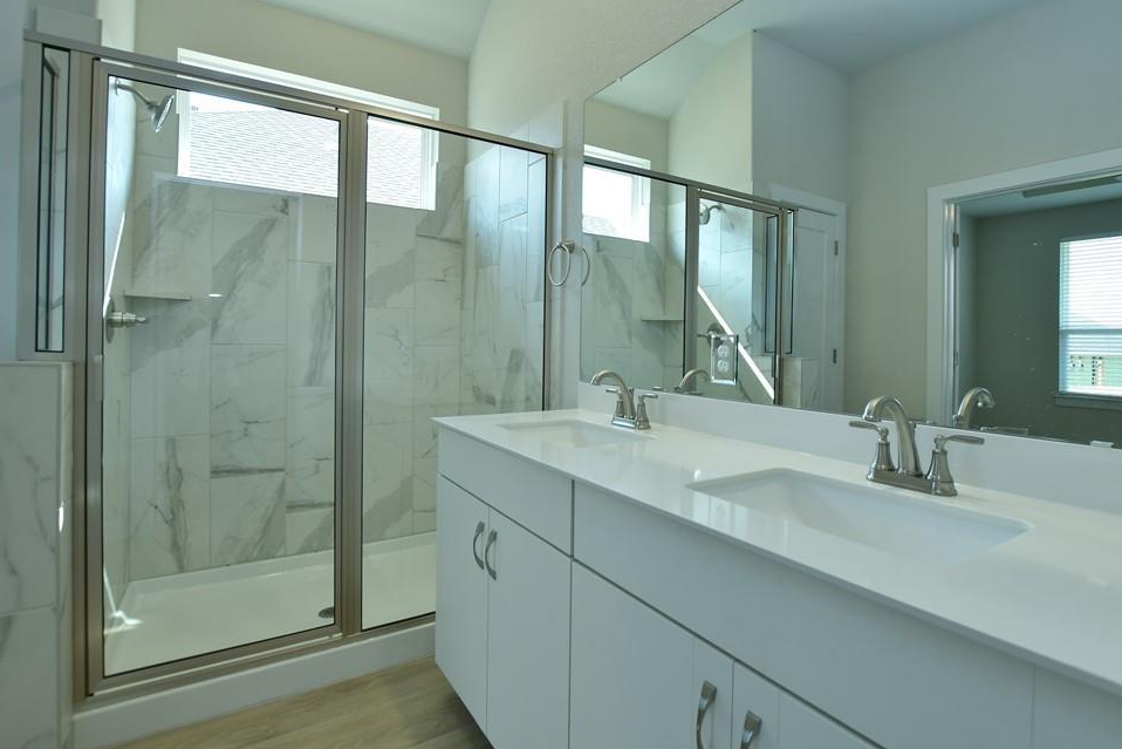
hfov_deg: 93.1
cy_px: 332
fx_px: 530
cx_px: 603
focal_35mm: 17
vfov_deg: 70.2
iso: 320
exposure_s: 1/80
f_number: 5
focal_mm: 10
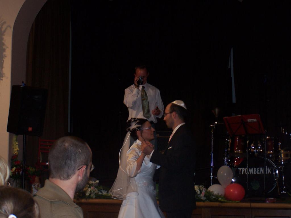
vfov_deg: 18.0
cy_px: 109
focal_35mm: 82
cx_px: 146
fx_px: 689
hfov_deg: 23.8
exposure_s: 1/90
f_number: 3.2
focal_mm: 13.7
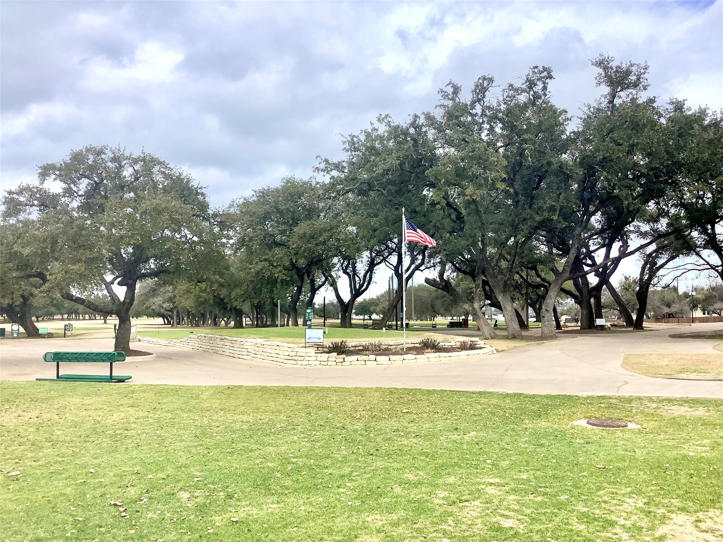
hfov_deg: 58.4
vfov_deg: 45.4
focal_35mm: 31
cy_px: 271
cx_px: 362
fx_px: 647
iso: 25
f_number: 2.4
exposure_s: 1/747
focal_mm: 3.3
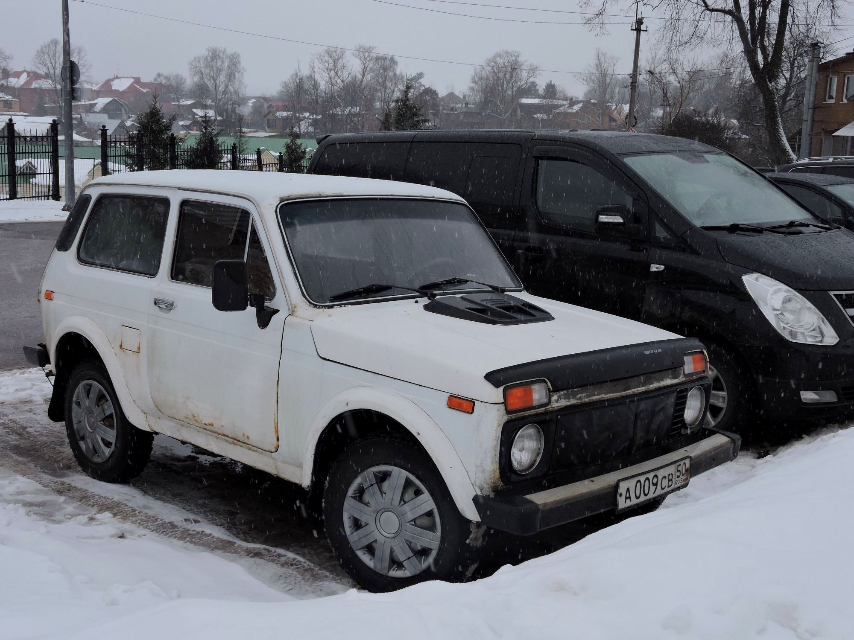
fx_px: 987
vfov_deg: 36.0
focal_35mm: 40
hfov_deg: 46.8
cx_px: 427
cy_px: 320
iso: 100
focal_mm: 7.2
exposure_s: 1/160
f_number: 3.8
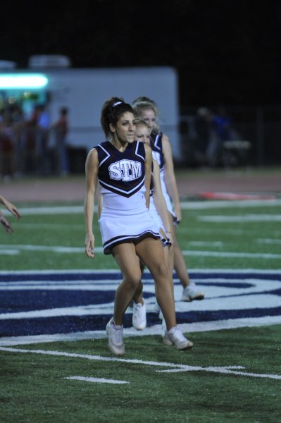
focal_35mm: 300
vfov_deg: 6.9
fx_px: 3518
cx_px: 140
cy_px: 212
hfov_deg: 4.6
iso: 1600
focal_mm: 200
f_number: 2.8
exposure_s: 1/320
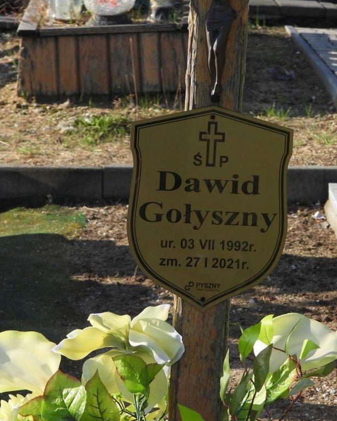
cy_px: 212
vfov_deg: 14.0
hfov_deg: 11.2
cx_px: 185
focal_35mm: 138
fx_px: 1720
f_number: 4
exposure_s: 1/800
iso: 100
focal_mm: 18.9
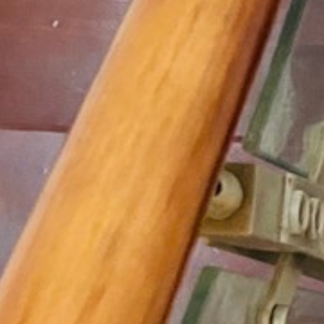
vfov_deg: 13.3
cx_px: 657
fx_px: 1387
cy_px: 218
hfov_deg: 11.8
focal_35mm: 131
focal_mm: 5.1
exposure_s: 1/25
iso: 640
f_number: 1.6
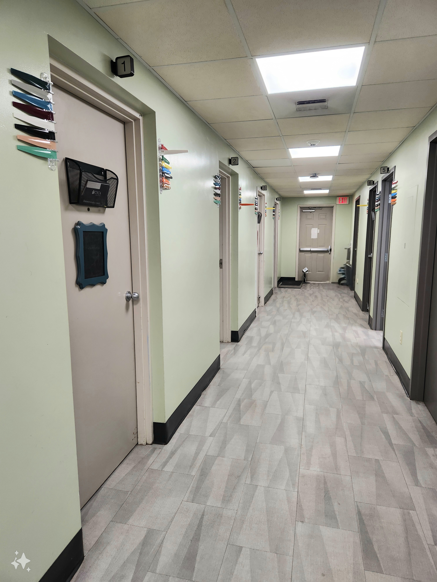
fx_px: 387
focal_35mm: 23
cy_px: 291
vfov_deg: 73.9
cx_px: 218
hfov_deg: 58.9
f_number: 1.8
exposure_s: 1/120
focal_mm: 5.4
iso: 125
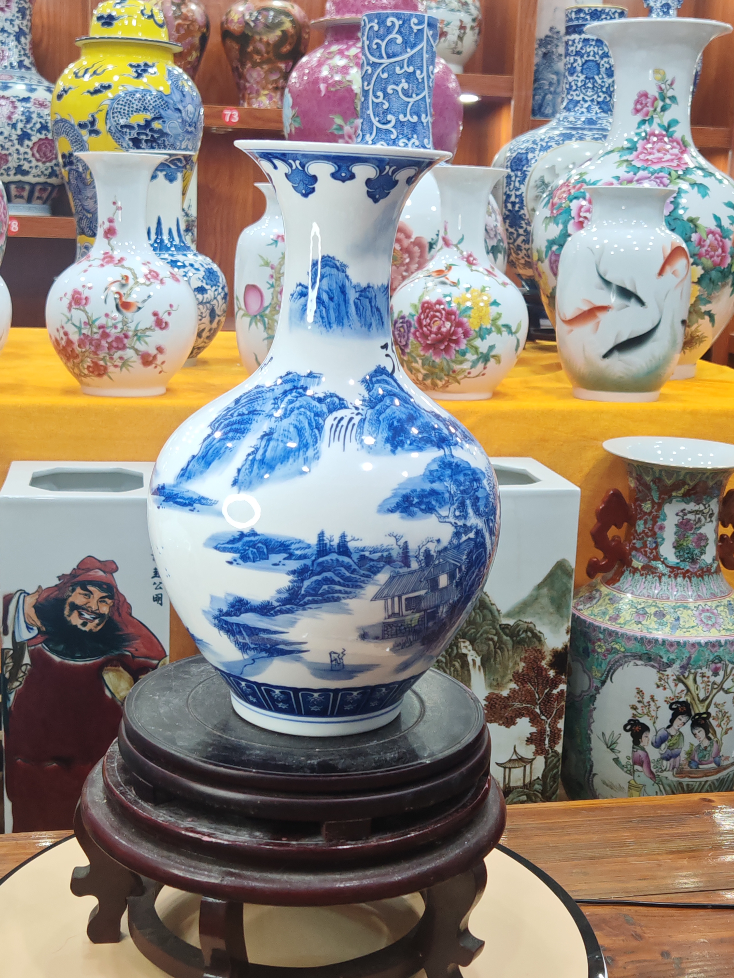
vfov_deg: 40.4
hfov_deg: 30.9
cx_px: 367
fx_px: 1329
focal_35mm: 47
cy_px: 489
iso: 200
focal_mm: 6.67
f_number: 1.9
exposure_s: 1/100
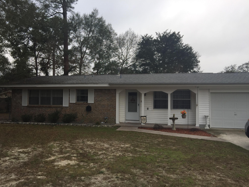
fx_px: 209
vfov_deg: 48.2
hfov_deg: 61.7
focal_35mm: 29
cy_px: 94
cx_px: 124
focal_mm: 4.15
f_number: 2.2
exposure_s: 1/534
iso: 32
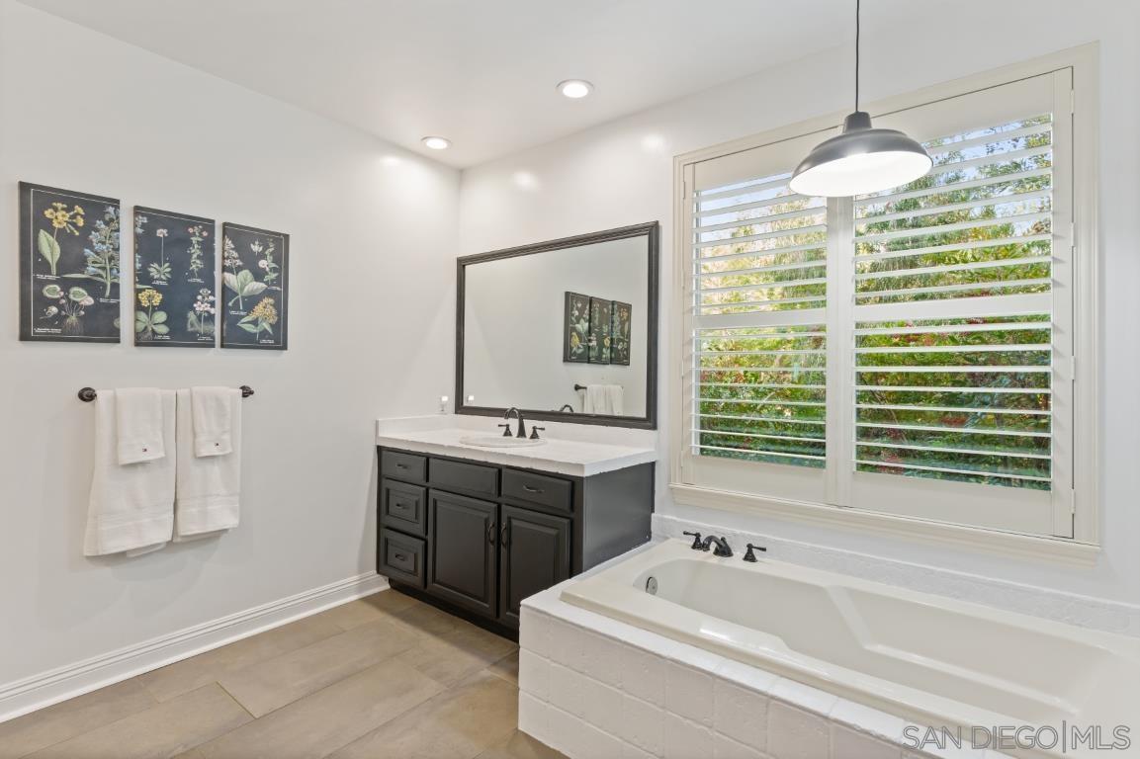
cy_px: 380
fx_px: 538
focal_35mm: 17
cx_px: 570
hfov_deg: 93.3
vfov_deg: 70.4
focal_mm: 17
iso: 80
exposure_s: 1/1.67
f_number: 8
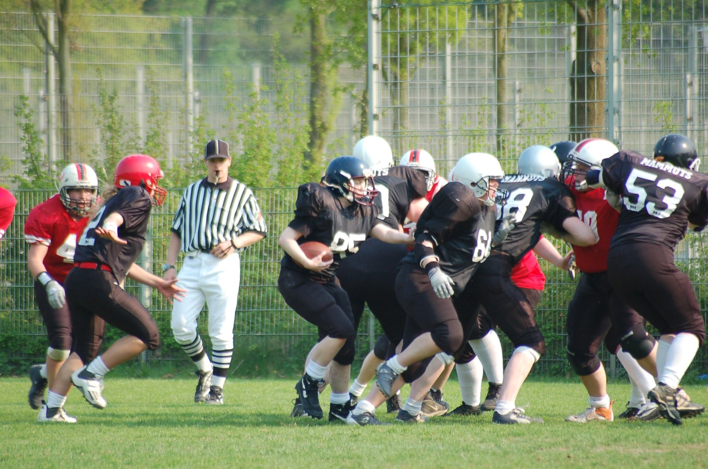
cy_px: 234
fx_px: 8833
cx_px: 354
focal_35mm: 450
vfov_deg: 3.0
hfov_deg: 4.6
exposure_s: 1/500
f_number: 5.6
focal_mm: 300
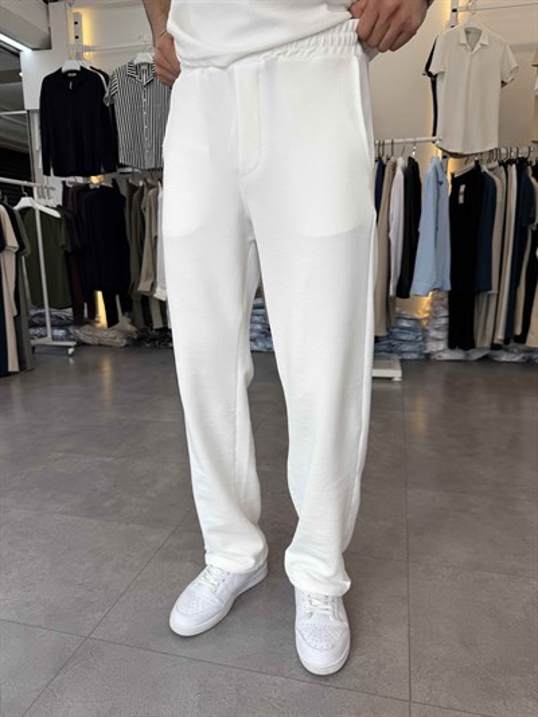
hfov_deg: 56.8
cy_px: 358
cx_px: 269
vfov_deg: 71.6
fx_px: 497
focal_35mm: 24
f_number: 1.78
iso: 80
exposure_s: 1/627
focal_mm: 6.76
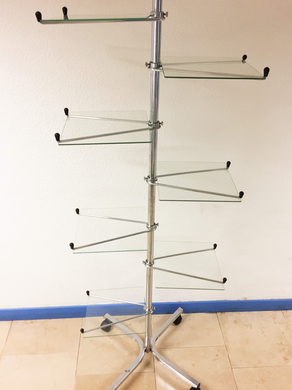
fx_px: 337
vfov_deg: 60.0
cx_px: 149
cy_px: 193
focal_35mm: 30
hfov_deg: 46.8
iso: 100
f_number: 2.2
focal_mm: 4.15
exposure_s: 1/33
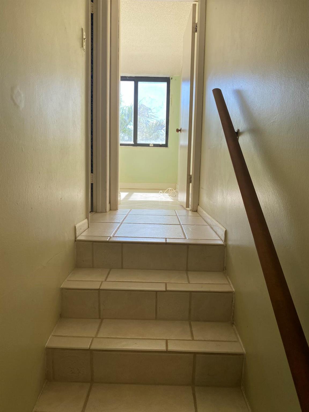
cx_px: 154
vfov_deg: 67.3
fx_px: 309
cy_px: 206
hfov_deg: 53.1
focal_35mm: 26
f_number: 1.8
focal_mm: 4.25
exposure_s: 1/289
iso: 32
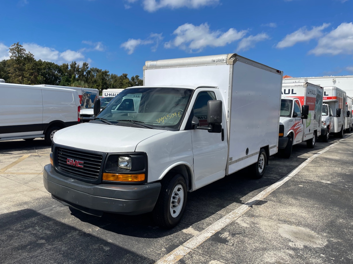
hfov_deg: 65.3
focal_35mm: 27
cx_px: 170
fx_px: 275
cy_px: 135
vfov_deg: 51.3
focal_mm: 4.2
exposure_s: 1/5291
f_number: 1.6
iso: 32
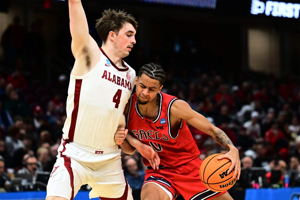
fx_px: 1433
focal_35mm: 172
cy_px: 100
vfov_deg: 8.0
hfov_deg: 12.0
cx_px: 150
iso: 4000
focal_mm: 115
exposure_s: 1/2000
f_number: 2.8
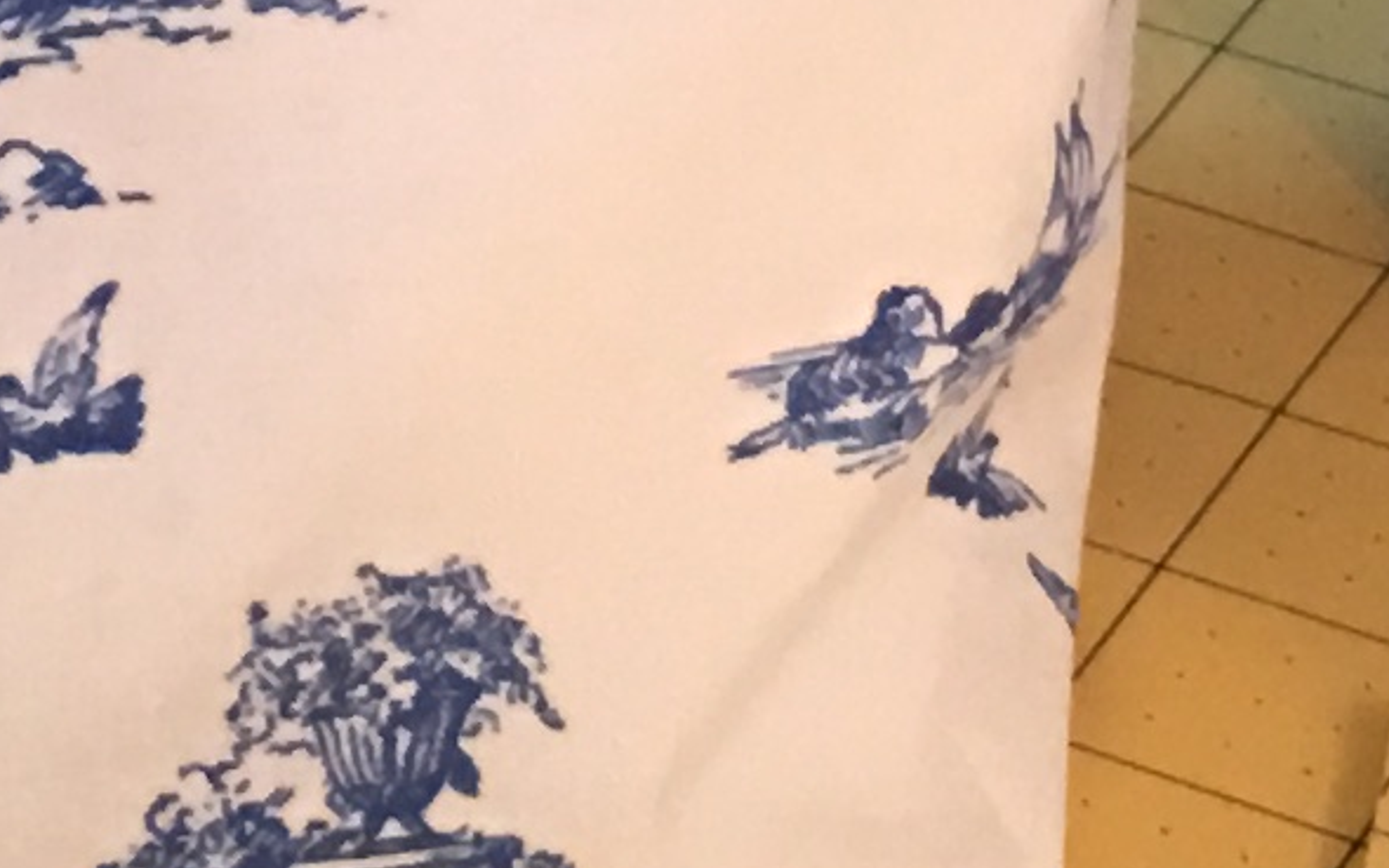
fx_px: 7951
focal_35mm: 210
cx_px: -464
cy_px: -772
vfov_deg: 6.1
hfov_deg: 9.8
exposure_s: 1/10
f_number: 2.2
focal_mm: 4.15
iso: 80
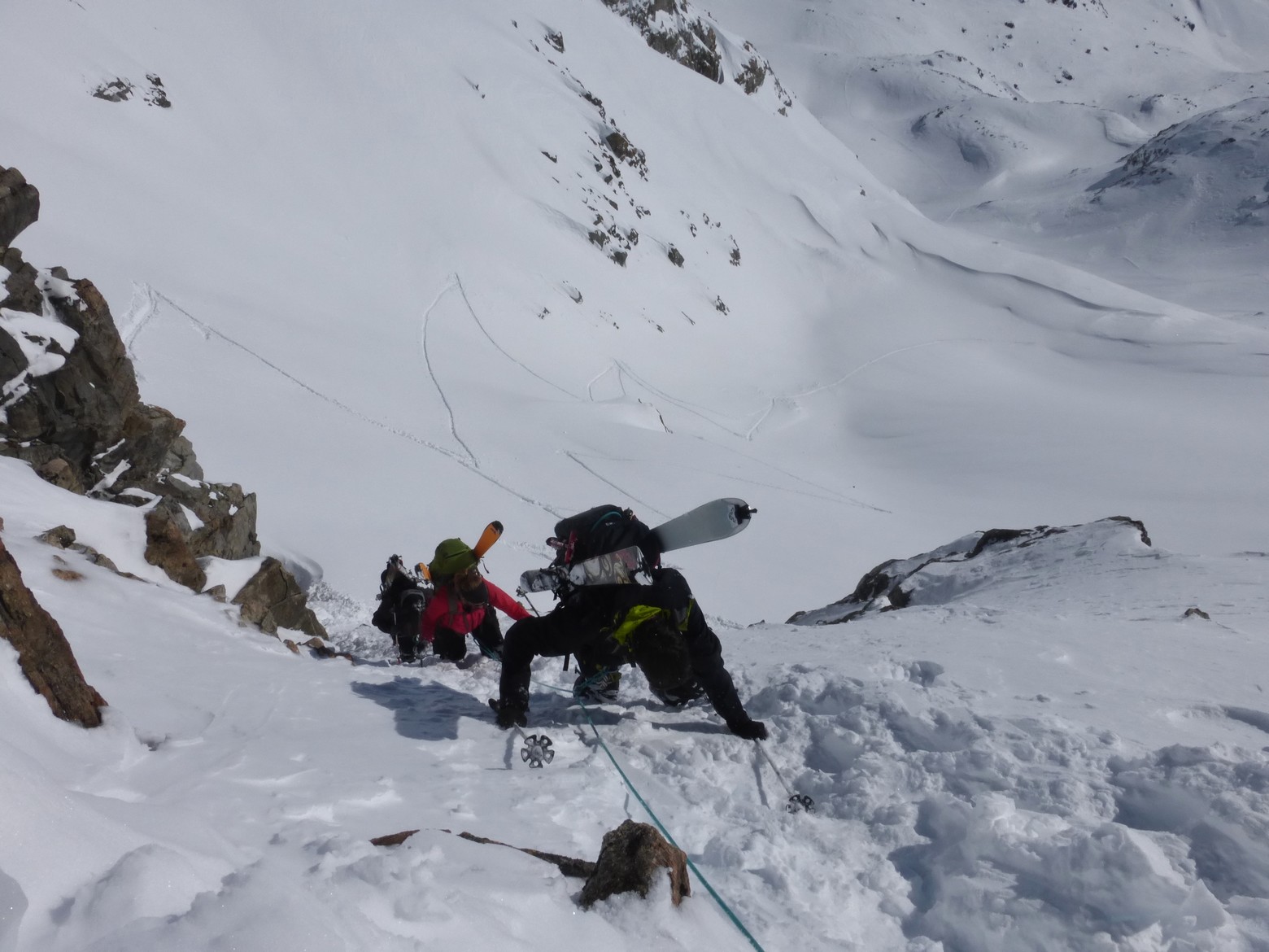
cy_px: 476
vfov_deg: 54.9
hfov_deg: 69.4
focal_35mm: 25
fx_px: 916
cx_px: 634
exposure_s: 1/2000
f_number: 6.3
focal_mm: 4.3
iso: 100
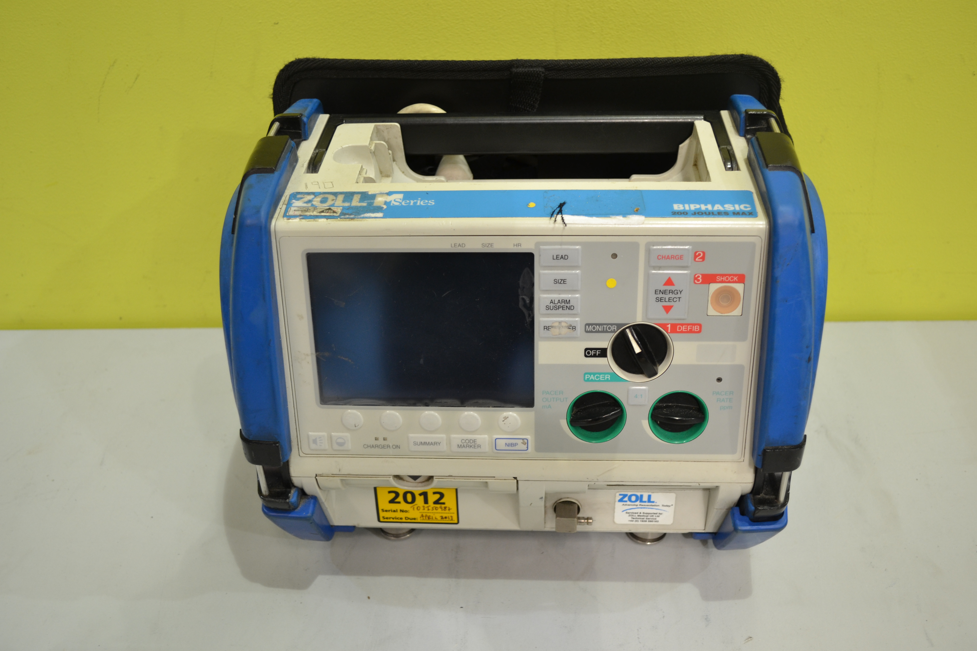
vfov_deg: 36.9
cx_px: 488
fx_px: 977
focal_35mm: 36
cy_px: 326
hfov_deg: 53.1
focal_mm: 24
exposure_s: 1/25
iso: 400
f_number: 4
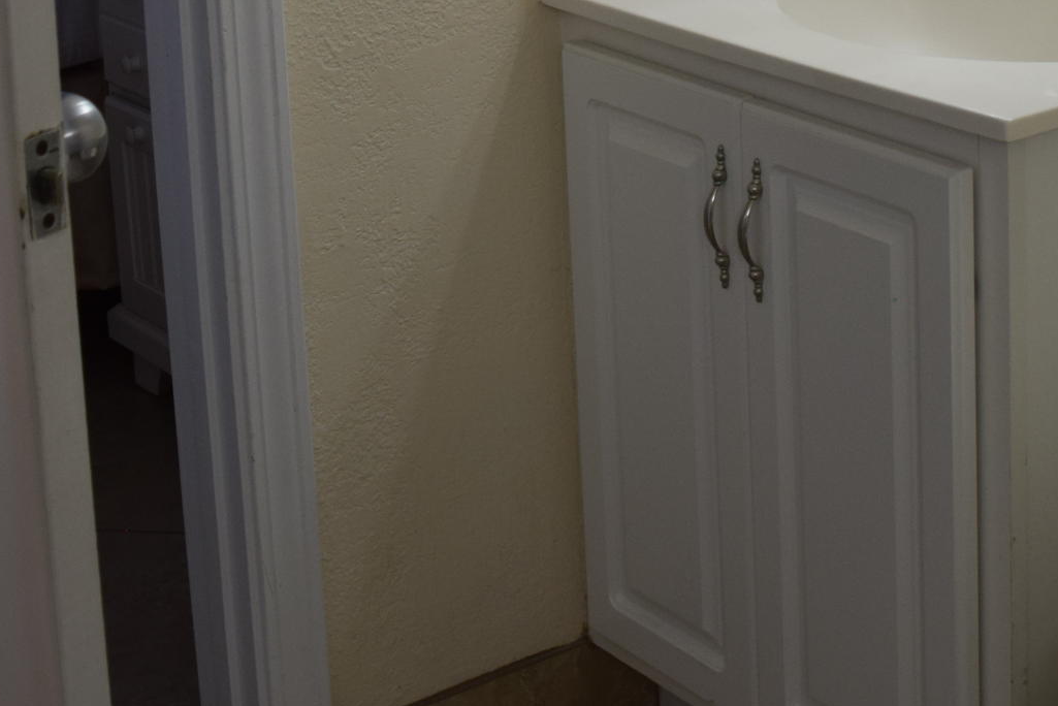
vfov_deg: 16.4
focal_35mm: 79
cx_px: 871
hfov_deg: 25.2
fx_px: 2322
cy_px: -199
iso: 400
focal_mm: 18
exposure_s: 1/125
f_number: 5.6
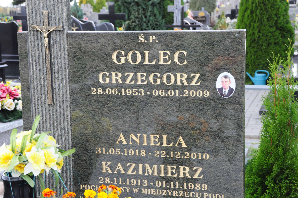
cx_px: 149
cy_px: 99
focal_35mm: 69
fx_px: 570
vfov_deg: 19.7
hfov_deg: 29.3
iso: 800
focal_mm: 46
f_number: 7.1
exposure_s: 1/100
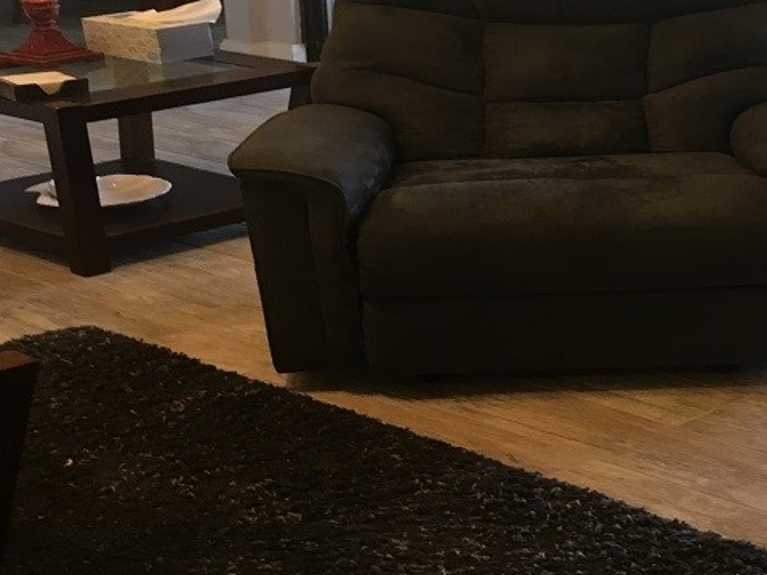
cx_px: 653
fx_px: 1373
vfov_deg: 22.8
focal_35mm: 62
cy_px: 18
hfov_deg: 30.2
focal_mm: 4.15
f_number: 2.2
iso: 80
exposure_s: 1/30
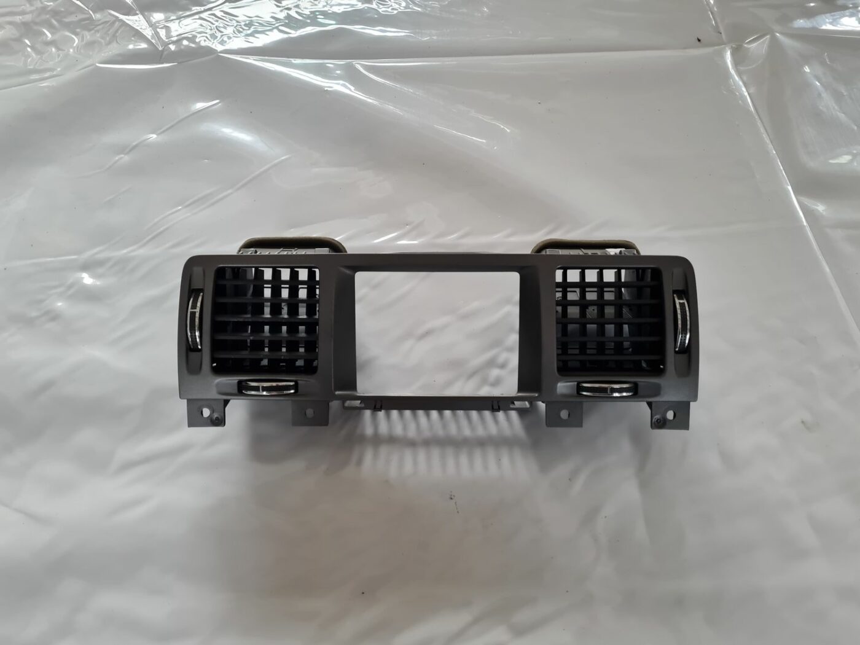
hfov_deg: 67.3
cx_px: 430
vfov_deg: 53.1
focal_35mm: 26
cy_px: 322
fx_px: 646
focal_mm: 5.4
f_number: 1.8
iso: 200
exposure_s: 1/60
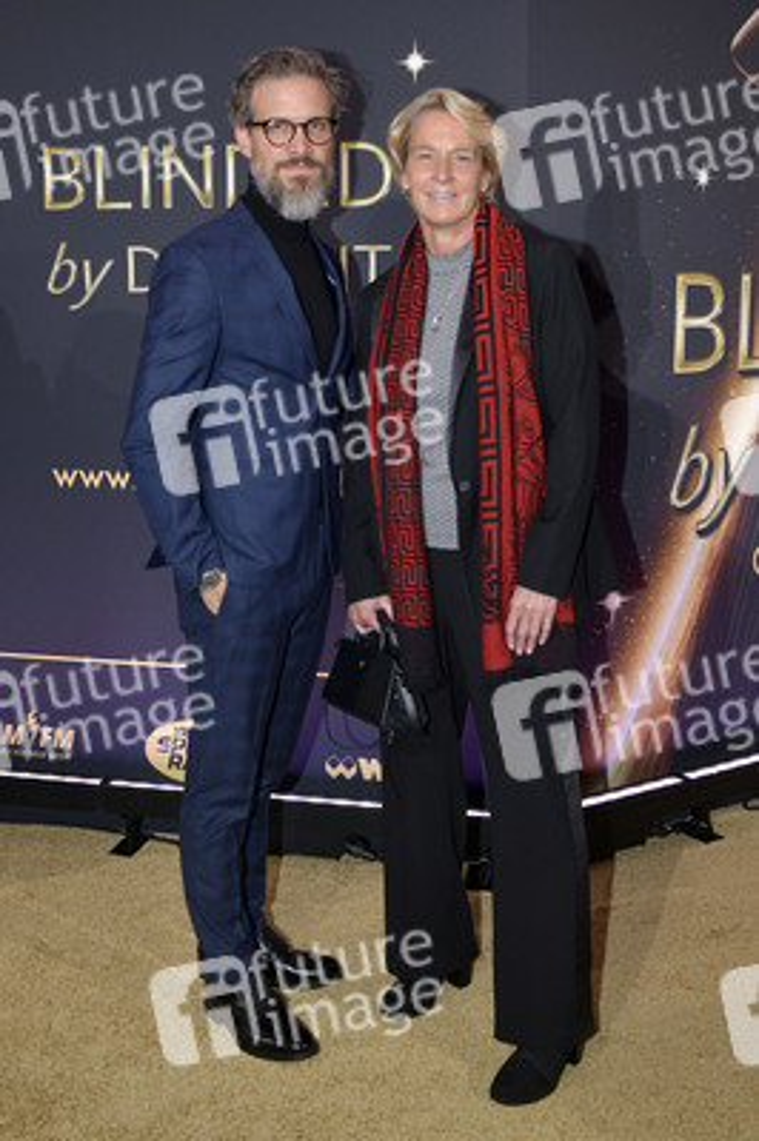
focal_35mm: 38
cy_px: 570
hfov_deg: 35.0
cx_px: 380
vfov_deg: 50.7
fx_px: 1204
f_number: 6.3
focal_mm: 38
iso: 1250
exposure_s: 1/250
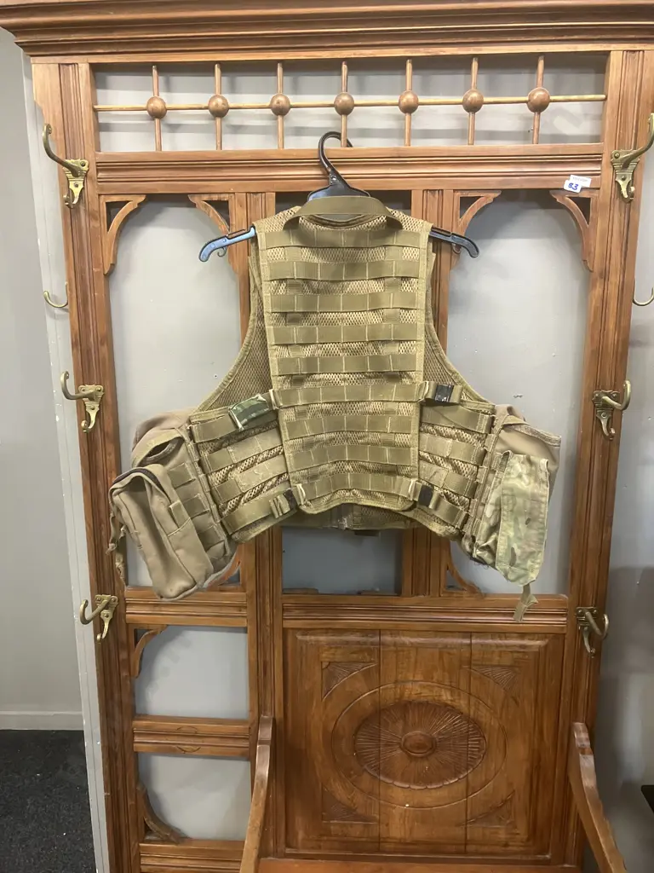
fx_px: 705
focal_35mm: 28
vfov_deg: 63.4
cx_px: 327
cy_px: 436
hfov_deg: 49.7
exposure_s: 1/50
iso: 320
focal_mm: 3.99
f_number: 1.8
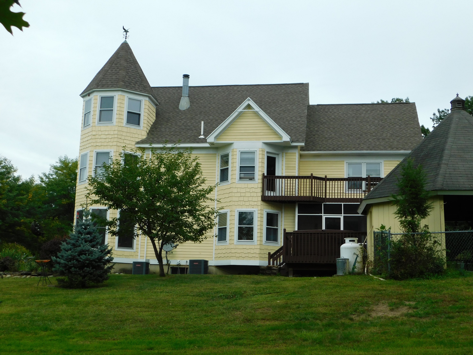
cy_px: 178
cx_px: 236
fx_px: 615
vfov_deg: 32.2
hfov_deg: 42.1
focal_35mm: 45
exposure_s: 1/500
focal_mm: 8
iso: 125
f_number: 3.7
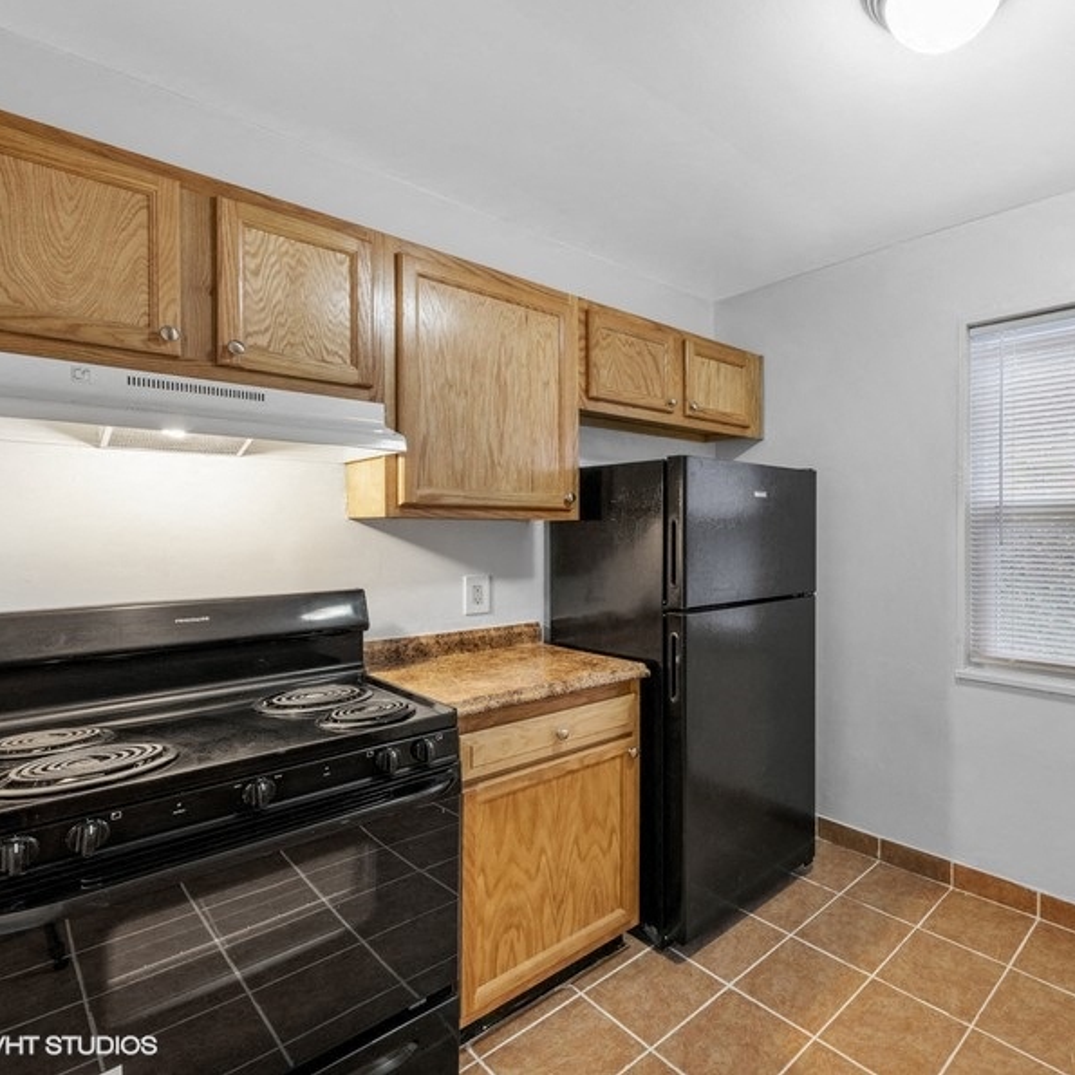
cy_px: 536
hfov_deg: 77.0
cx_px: 752
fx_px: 632
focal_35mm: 18
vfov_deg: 80.7
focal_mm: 14
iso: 400
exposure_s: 1/2
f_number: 10
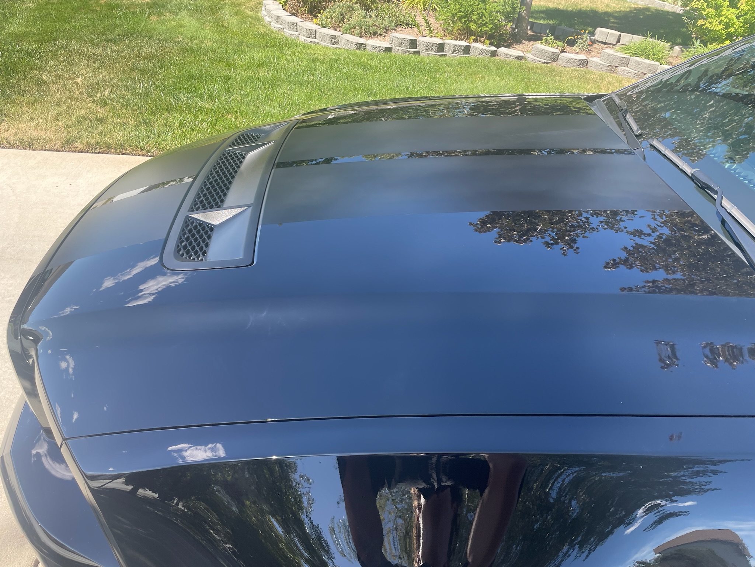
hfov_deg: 67.3
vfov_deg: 53.1
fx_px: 567
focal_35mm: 26
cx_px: 378
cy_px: 284
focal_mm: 4.2
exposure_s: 1/527
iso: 32
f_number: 1.6
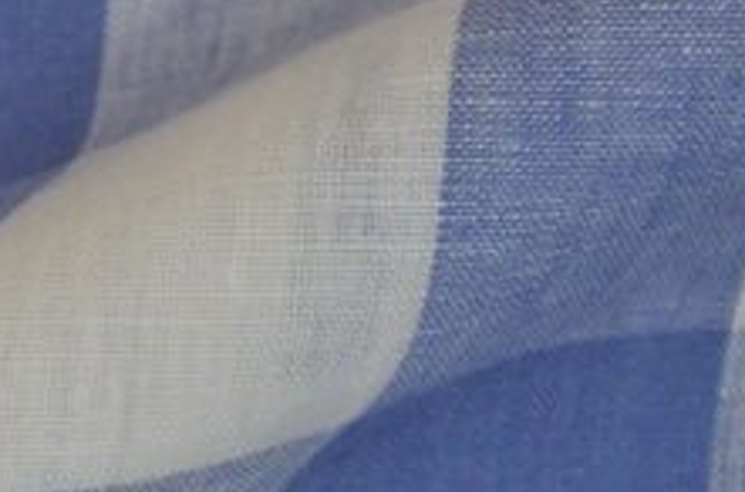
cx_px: 212
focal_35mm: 356
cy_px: 298
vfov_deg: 3.8
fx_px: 7349
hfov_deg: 5.8
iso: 5000
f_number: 6.7
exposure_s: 1/8000
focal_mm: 105
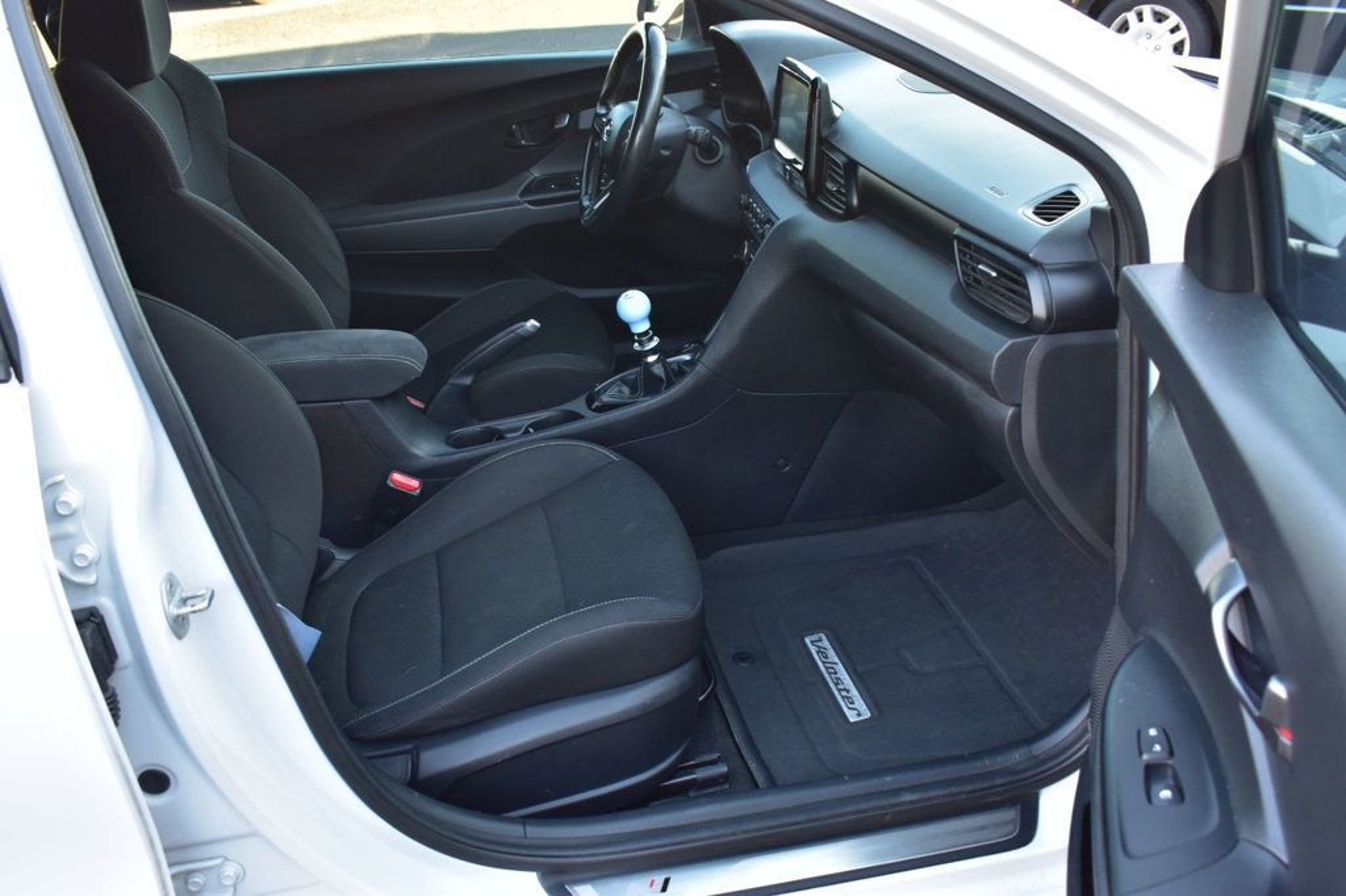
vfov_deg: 39.9
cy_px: 448
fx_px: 1233
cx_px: 673
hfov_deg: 57.2
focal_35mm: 33
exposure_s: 1/25
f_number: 7.1
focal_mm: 22
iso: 400
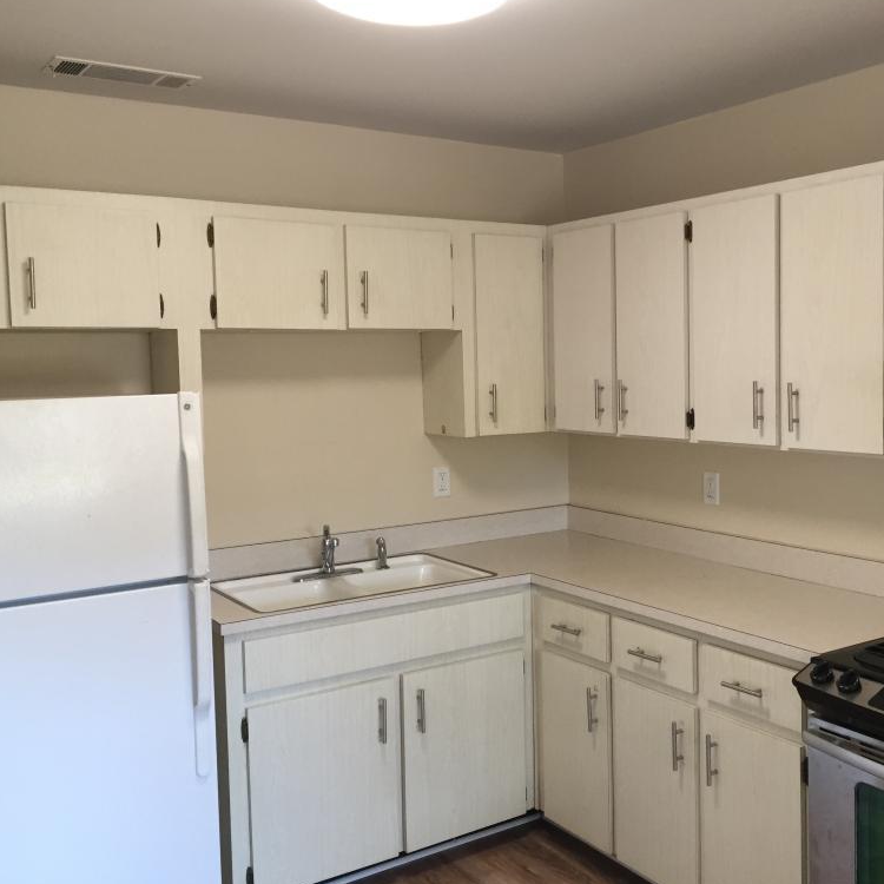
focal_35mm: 35
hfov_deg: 46.9
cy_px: 436
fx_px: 1011
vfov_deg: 47.2
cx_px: 545
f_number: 2.2
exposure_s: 1/30
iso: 50
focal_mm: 4.15
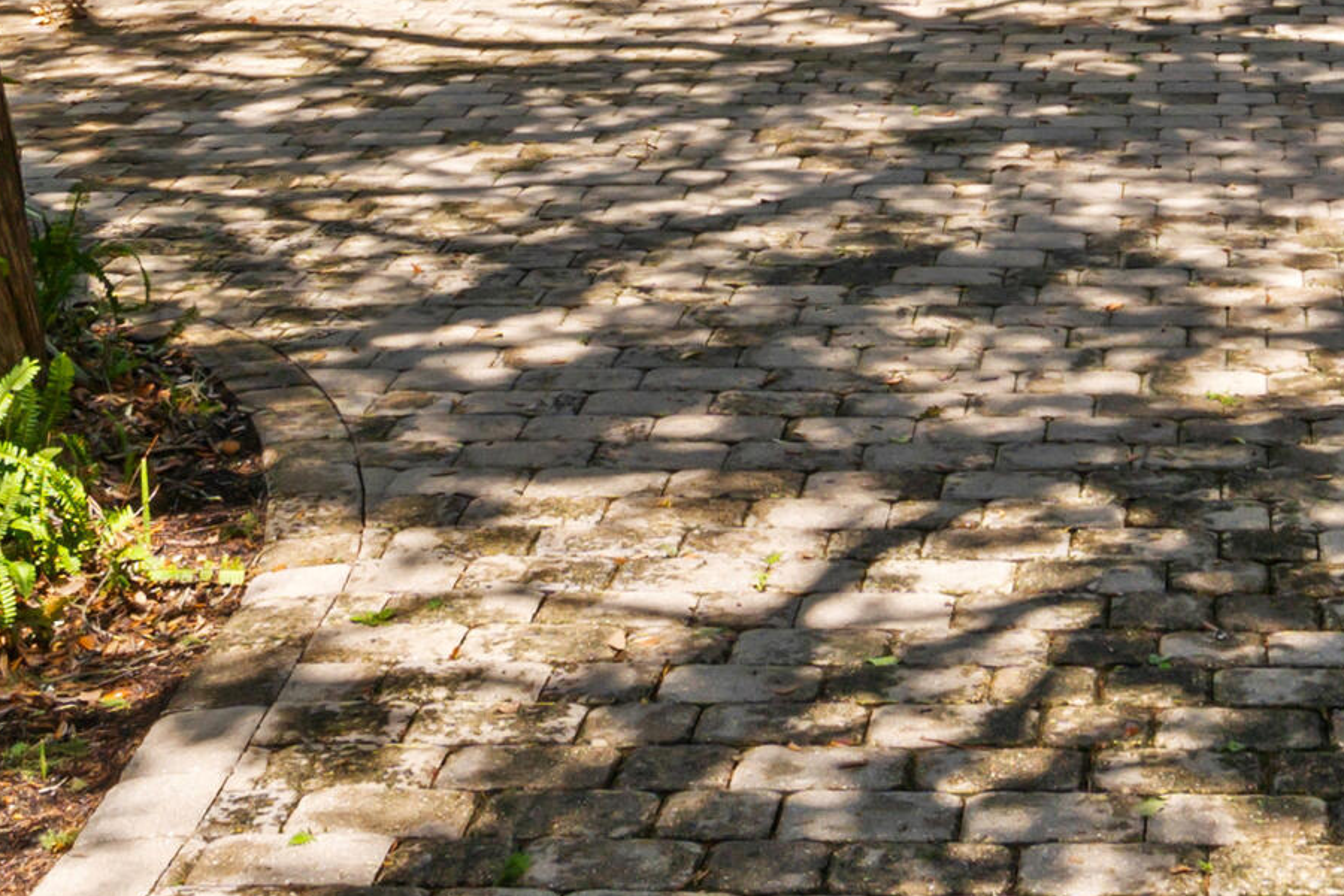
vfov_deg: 14.2
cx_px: 1108
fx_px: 3360
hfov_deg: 22.3
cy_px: -470
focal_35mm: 90
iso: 320
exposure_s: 1/320
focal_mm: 18
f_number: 9
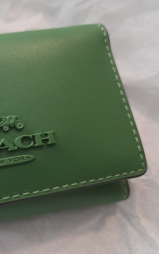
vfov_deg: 58.1
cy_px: 127
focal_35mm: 33
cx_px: -12
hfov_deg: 33.8
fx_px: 229
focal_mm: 6.3
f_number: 1.7
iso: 1600
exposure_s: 1/60
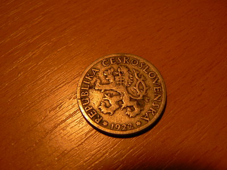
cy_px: 85
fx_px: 236
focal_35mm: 36
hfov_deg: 51.4
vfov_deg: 39.7
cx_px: 114
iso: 100
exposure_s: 1/30
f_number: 2.8
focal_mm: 6
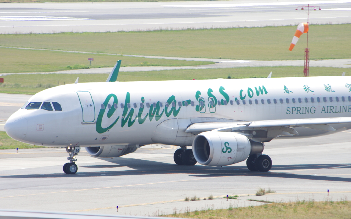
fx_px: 4391
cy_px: 115
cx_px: 175
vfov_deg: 2.9
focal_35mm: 459
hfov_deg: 4.6
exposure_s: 1/125
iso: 100
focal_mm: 300
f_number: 8
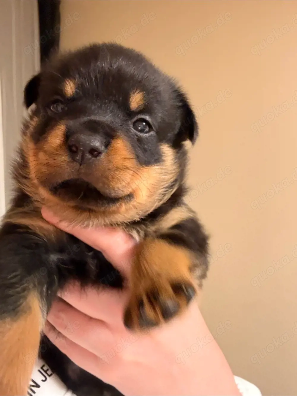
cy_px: 198
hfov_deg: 46.8
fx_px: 343
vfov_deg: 60.0
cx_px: 148
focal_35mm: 30
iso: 400
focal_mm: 2.69
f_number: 1.9
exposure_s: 1/25
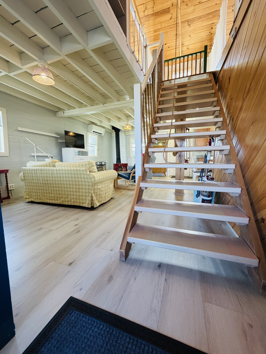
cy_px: 177
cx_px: 133
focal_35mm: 14
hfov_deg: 85.7
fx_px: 143
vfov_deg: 102.1
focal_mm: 2.22
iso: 250
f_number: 2.2
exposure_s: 1/120
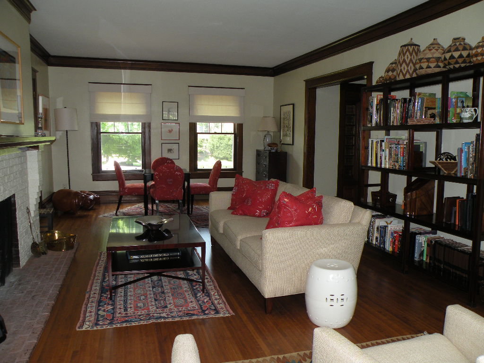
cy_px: 182
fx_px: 378
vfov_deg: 51.4
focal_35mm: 27
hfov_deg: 65.3
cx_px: 242
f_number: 2.8
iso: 100
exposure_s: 1/54
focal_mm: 4.7
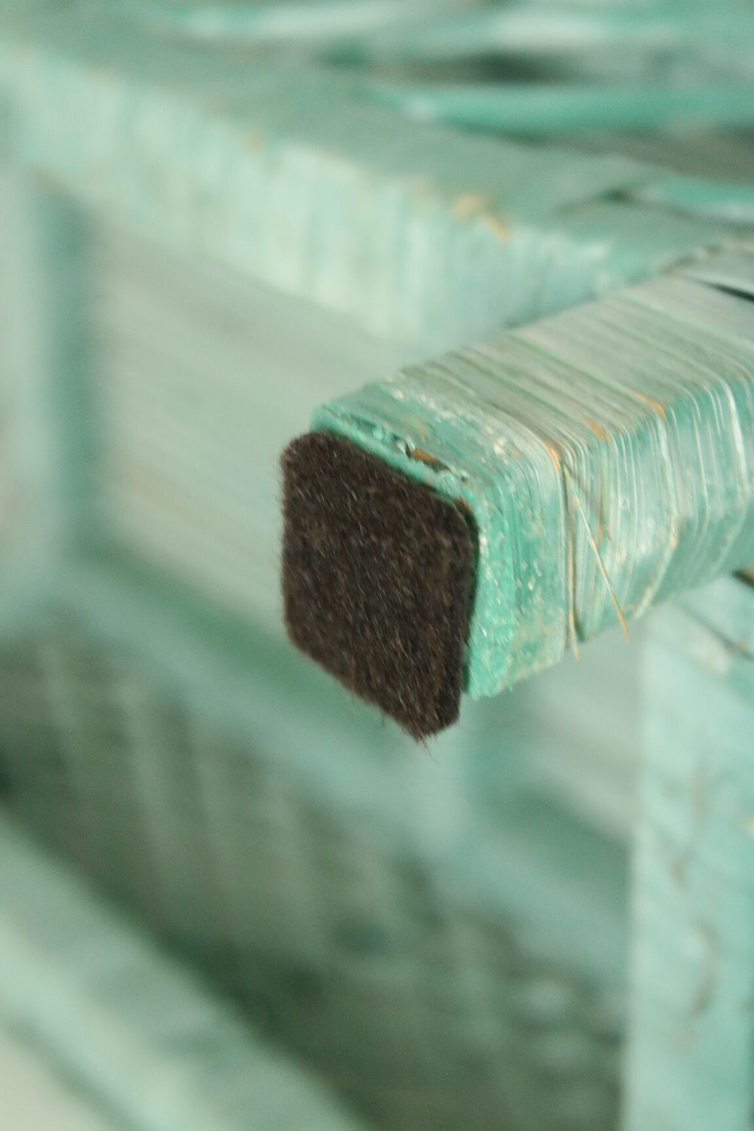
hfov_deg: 17.7
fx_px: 2419
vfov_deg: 26.3
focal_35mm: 77
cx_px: 377
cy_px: 566
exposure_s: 1/30
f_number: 5.6
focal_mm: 50
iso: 1600
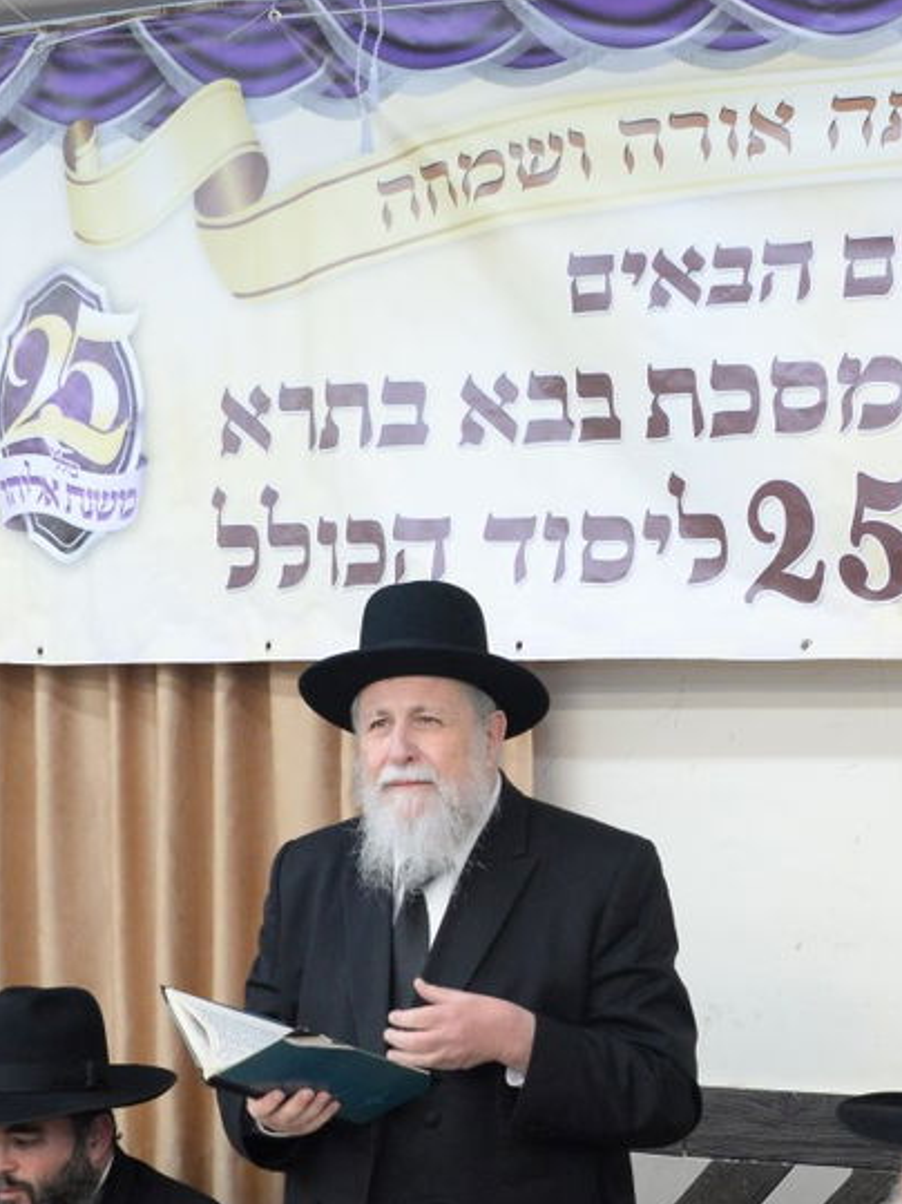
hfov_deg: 12.3
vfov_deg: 16.3
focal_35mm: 120
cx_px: 665
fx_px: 4171
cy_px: 896
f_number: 6.3
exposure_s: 1/80
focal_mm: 48
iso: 2000
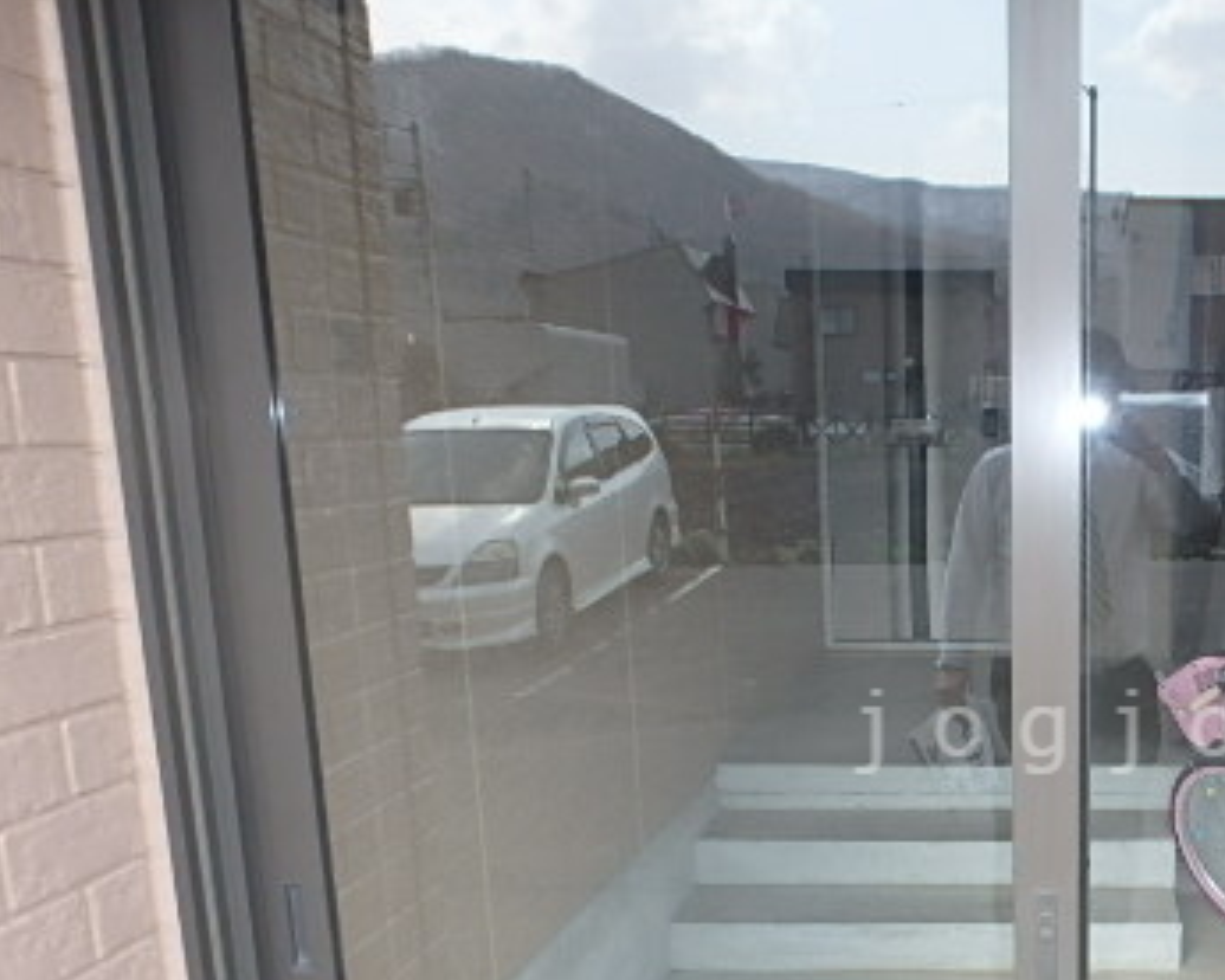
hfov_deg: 43.8
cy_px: 731
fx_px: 1378
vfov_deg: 38.2
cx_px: 1097
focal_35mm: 38
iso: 125
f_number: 3.5
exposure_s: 1/160
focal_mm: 3.7
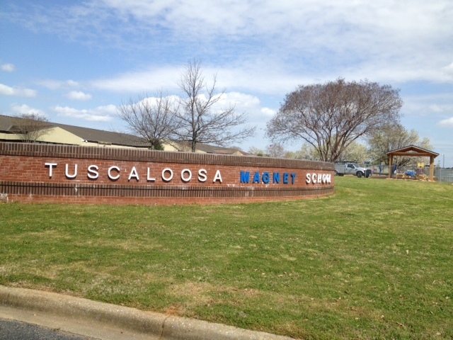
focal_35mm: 35
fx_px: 458
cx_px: 226
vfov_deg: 40.7
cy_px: 170
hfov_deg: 52.6
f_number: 2.4
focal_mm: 4.28
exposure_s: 1/1842
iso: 64
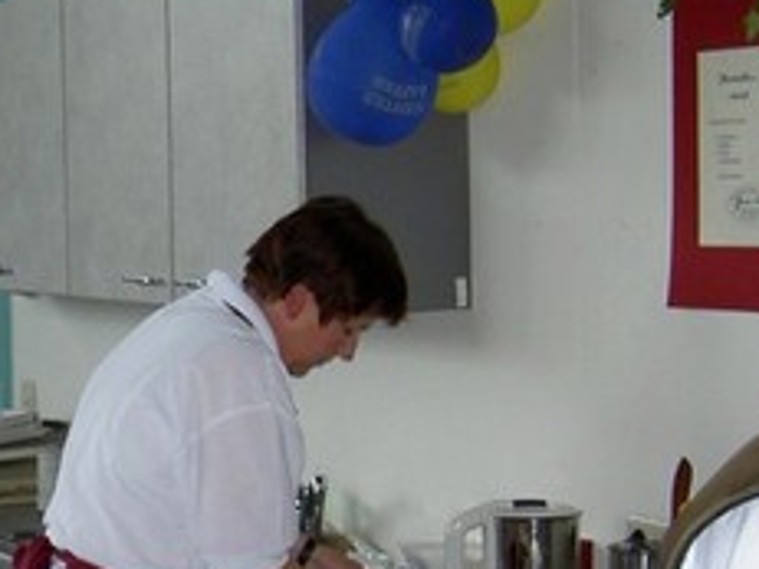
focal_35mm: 108
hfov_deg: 17.4
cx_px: -138
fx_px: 2367
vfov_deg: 13.7
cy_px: 322
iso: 100
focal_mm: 8
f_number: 2.8
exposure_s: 1/59.5
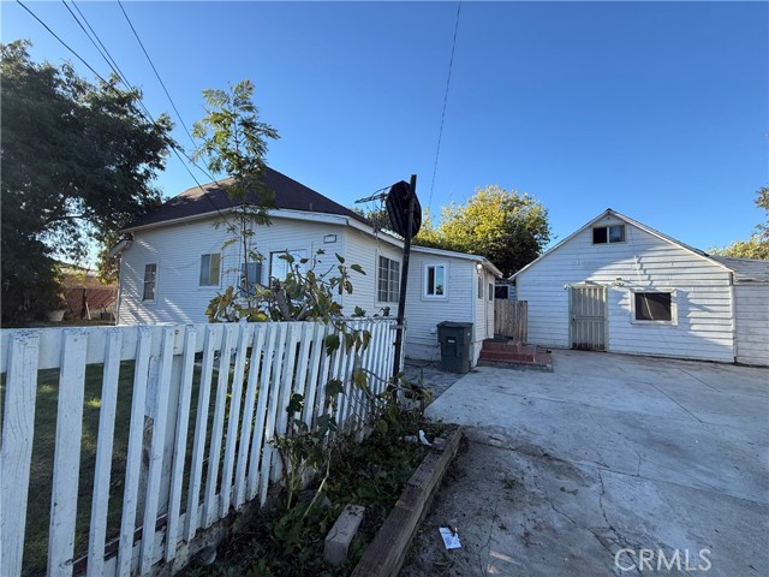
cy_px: 288
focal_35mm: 14
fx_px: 311
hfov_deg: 102.1
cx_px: 384
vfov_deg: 85.7
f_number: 2.2
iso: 50
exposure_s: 1/549
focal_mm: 2.22
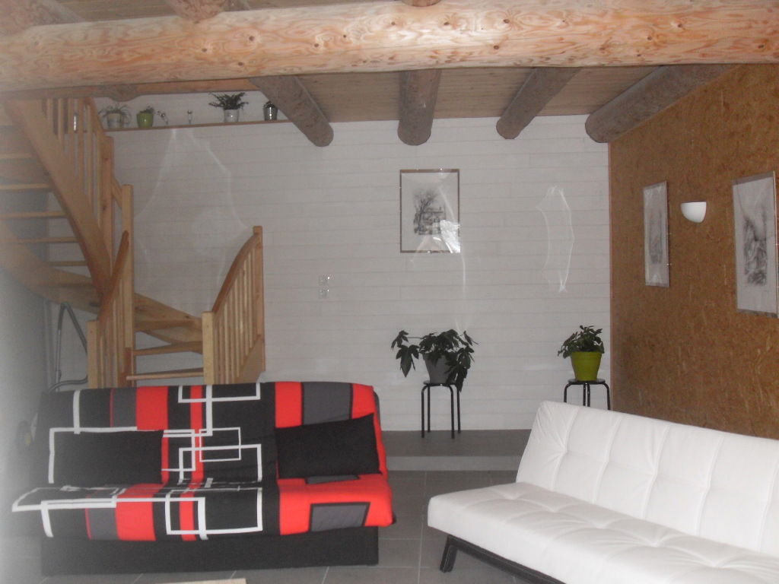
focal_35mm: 37
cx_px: 390
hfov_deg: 50.1
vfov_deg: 38.7
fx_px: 833
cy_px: 292
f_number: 2.8
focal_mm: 6.3
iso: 200
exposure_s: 1/45
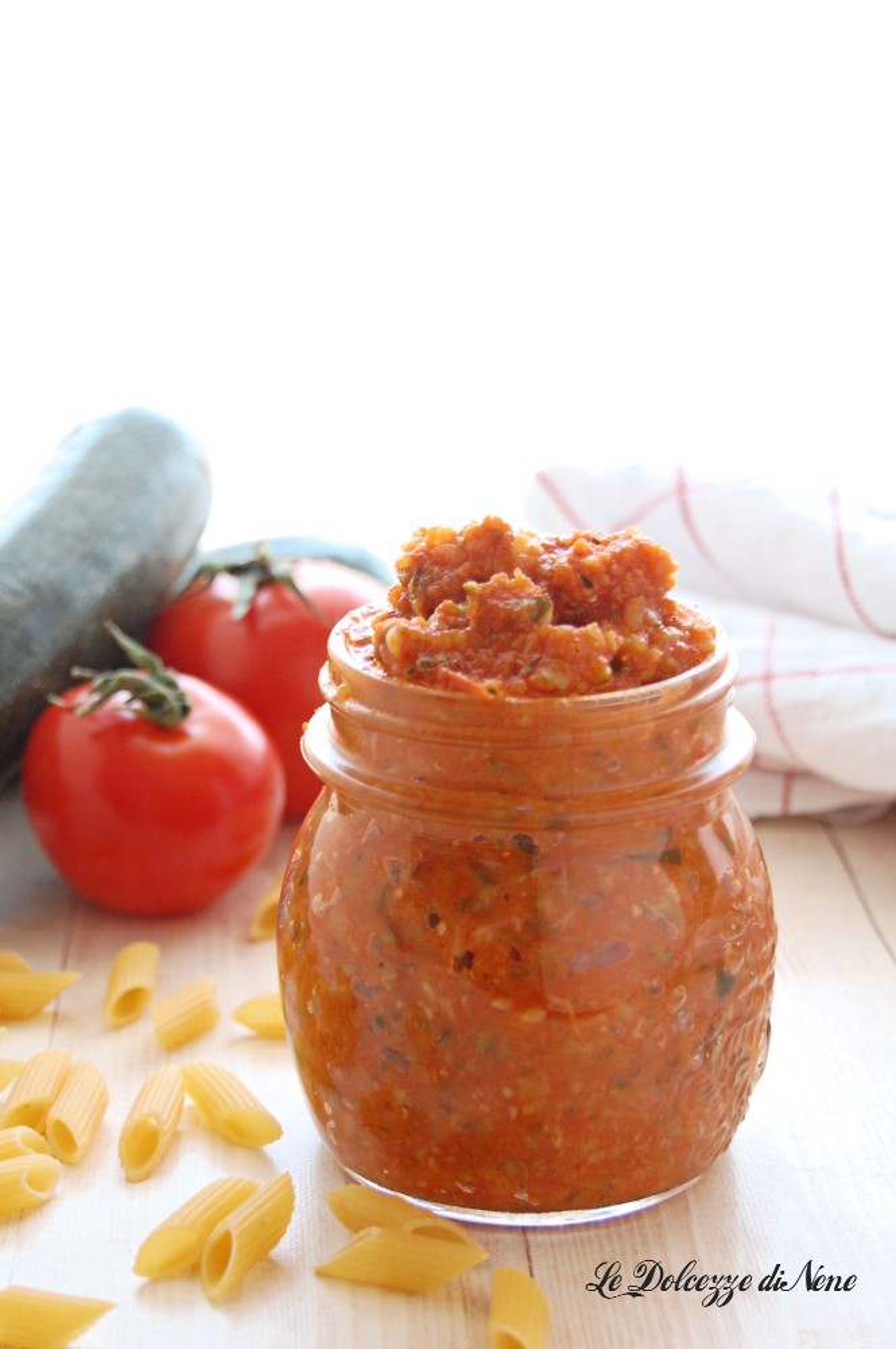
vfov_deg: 27.0
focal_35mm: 75
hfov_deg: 18.2
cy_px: 674
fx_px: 2805
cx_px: 448
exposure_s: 1/15
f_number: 5.6
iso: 800
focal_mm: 50
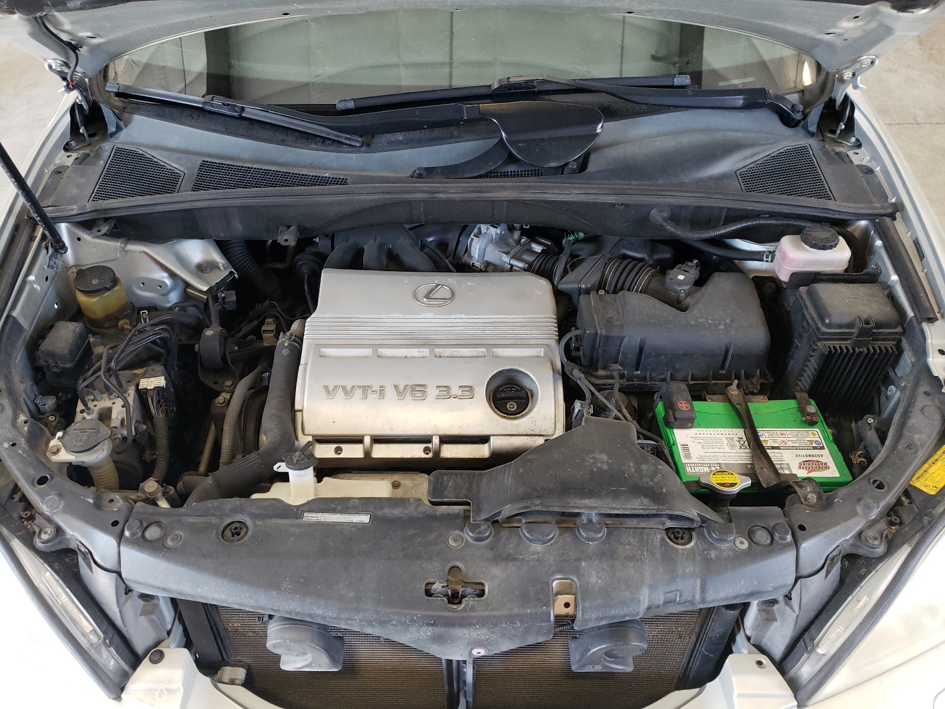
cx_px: 472
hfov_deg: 67.3
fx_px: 710
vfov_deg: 53.1
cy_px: 354
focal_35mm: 26
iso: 139
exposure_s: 1/60.2
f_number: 1.5
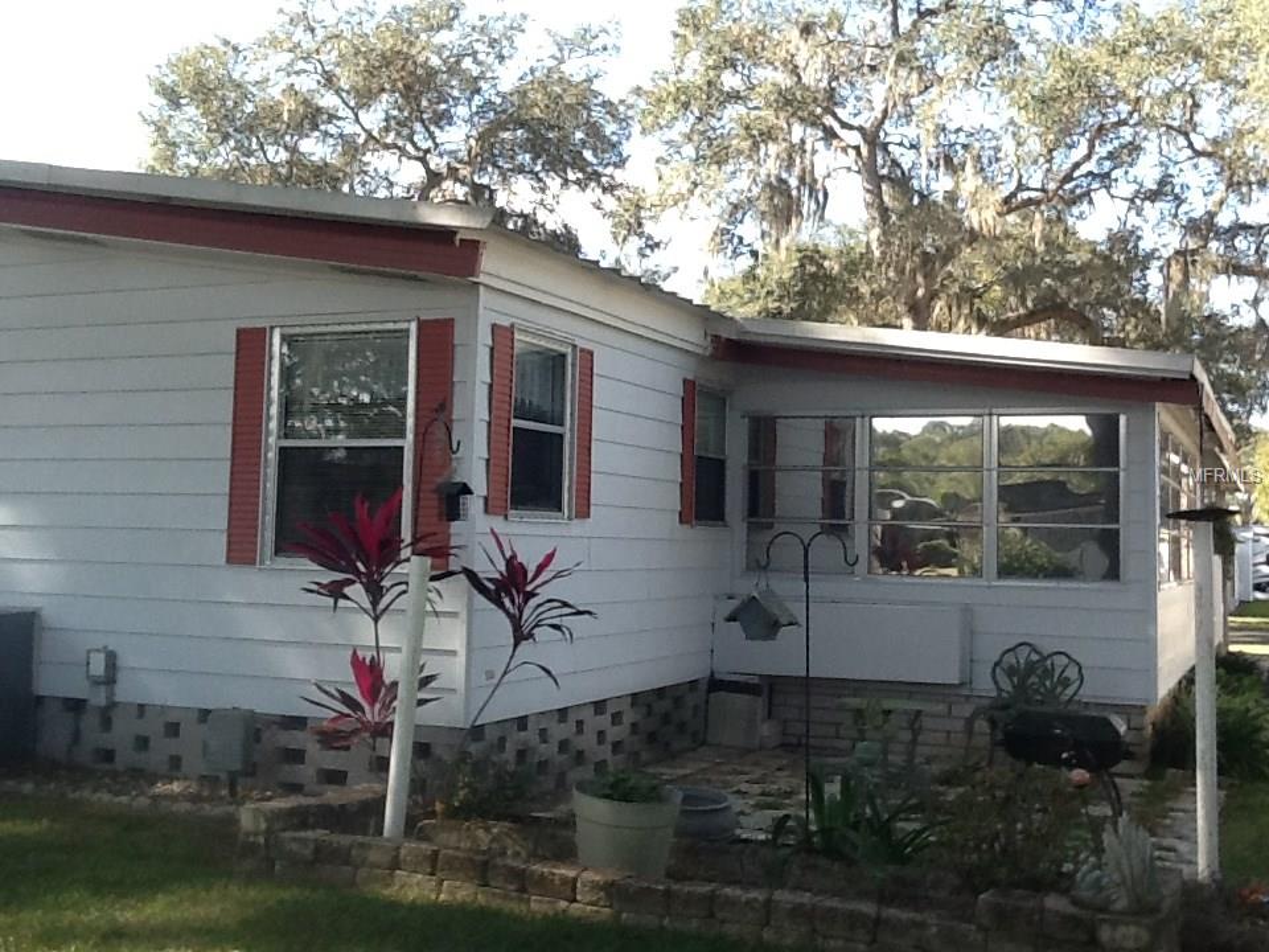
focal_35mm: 44
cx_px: 634
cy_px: 476
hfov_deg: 42.9
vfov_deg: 32.9
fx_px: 1613
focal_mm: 2.03
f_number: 2.4
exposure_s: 1/235
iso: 40
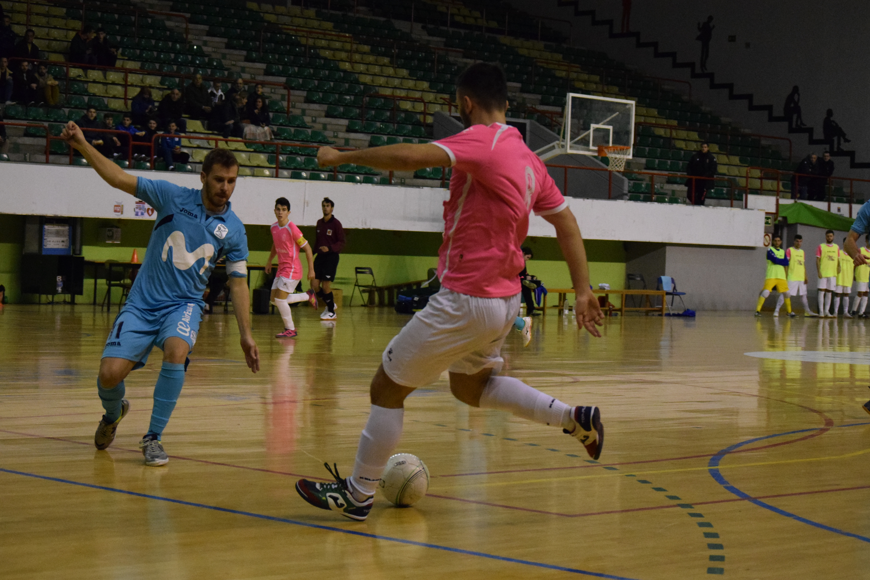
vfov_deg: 16.6
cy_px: 290
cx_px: 435
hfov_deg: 24.6
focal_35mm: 82
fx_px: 1994
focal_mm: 55
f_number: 5
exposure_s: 1/1250
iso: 6400
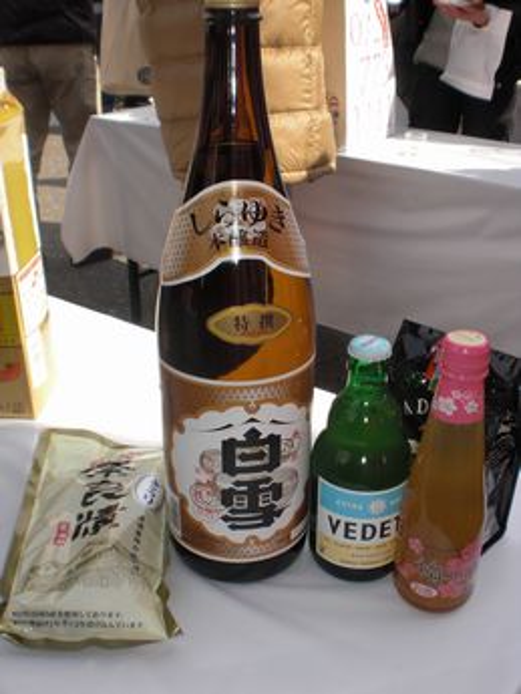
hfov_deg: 37.7
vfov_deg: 49.0
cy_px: 347
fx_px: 762
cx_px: 260
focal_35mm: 38
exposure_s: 1/200
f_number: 5.6
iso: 64
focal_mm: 6.3
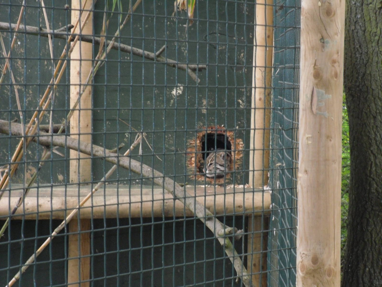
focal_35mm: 175
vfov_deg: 8.5
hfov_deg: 11.3
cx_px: 191
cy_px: 144
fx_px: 1931
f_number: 5.5
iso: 400
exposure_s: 1/90
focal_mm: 31.5
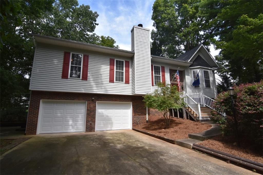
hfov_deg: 90.0
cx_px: 132
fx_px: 131
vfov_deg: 67.3
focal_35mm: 18
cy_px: 88
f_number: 8
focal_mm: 12
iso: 560
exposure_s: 1/500
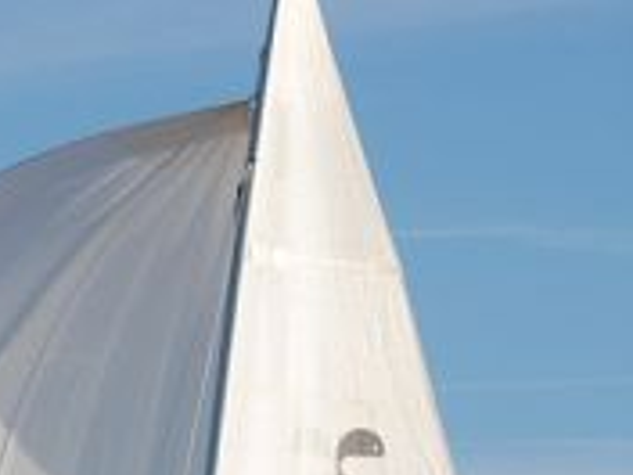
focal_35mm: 362
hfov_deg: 5.5
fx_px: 6623
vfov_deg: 4.1
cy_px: 963
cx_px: 363
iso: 100
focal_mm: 55
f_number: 8
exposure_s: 1/250
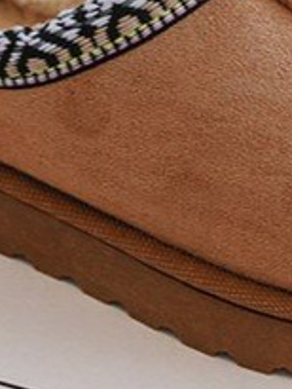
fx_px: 1697
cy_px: -97
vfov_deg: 12.7
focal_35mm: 151
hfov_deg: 9.7
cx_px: 317
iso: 500
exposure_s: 1/100
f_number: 4
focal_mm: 43
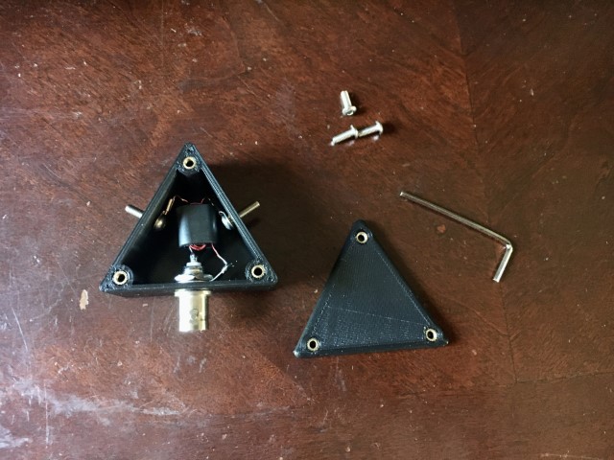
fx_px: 514
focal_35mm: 29
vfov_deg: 48.2
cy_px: 230
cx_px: 307
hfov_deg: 61.7
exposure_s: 1/15
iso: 400
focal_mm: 4.15
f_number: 2.2
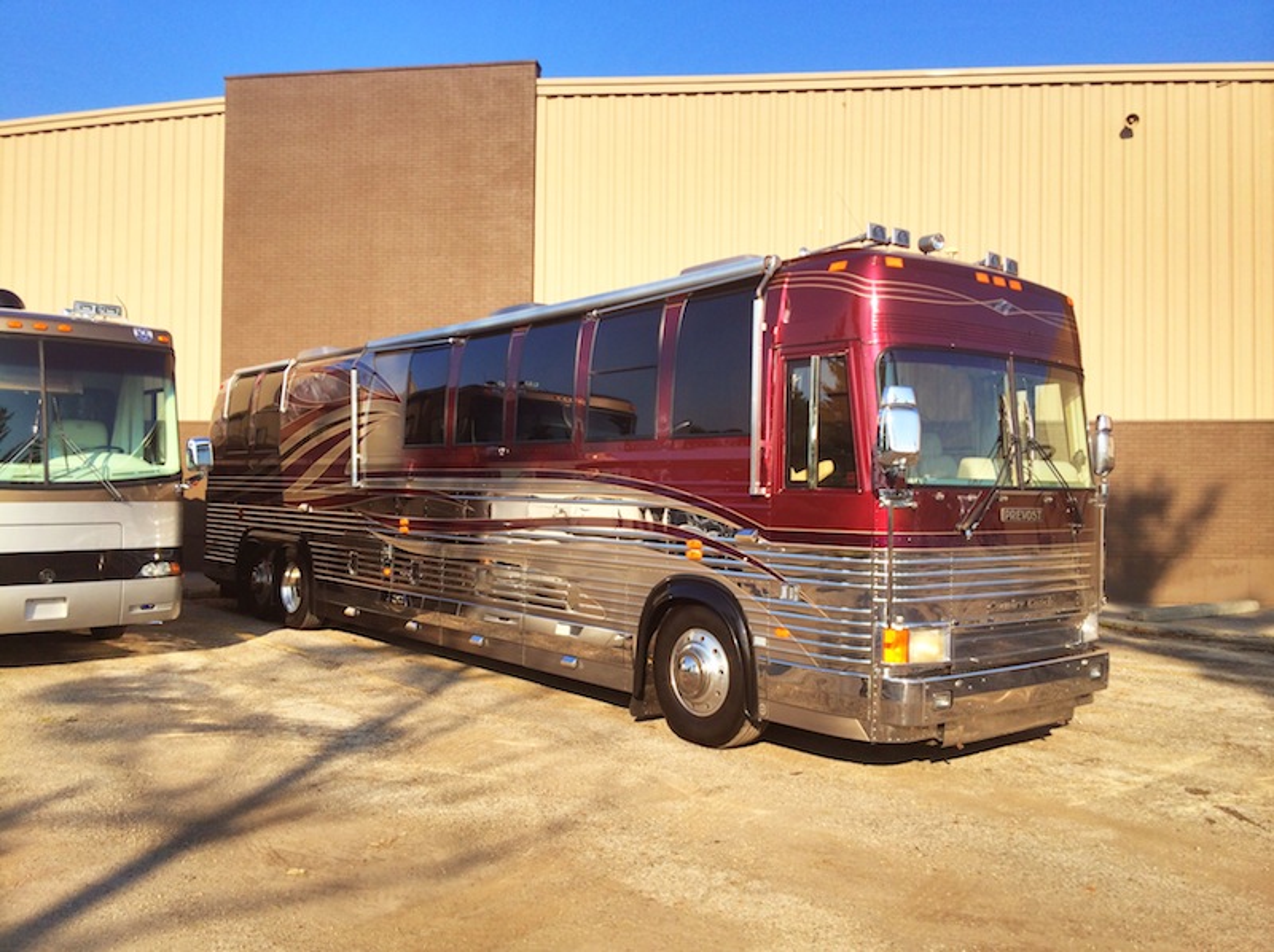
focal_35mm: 30
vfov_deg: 46.7
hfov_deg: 60.0
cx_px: 637
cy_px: 476
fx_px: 1103
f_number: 2.2
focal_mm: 4.12
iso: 32
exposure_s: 1/3731
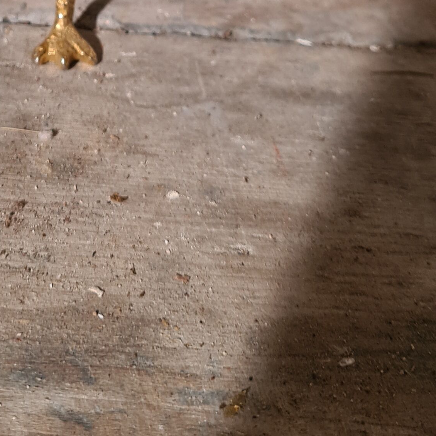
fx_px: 1168
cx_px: 93
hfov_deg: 20.9
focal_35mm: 82
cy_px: -126
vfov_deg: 19.5
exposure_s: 1/50
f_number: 1.8
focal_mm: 5.4
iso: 125
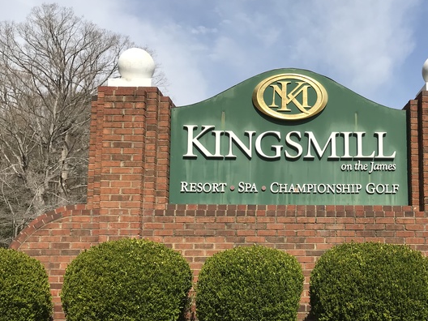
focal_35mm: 41
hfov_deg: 44.9
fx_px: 507
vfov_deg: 34.9
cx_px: 293
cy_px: 203
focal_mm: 3.99
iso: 20
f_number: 1.8
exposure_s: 1/2591
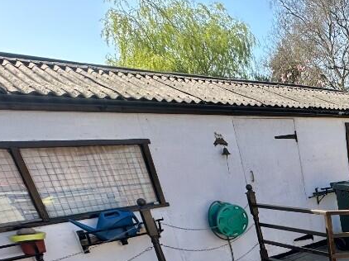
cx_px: 405
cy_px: 285
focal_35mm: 34
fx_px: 343
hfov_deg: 40.5
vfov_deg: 35.8
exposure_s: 1/682
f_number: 2.2
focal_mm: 2.22
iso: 40
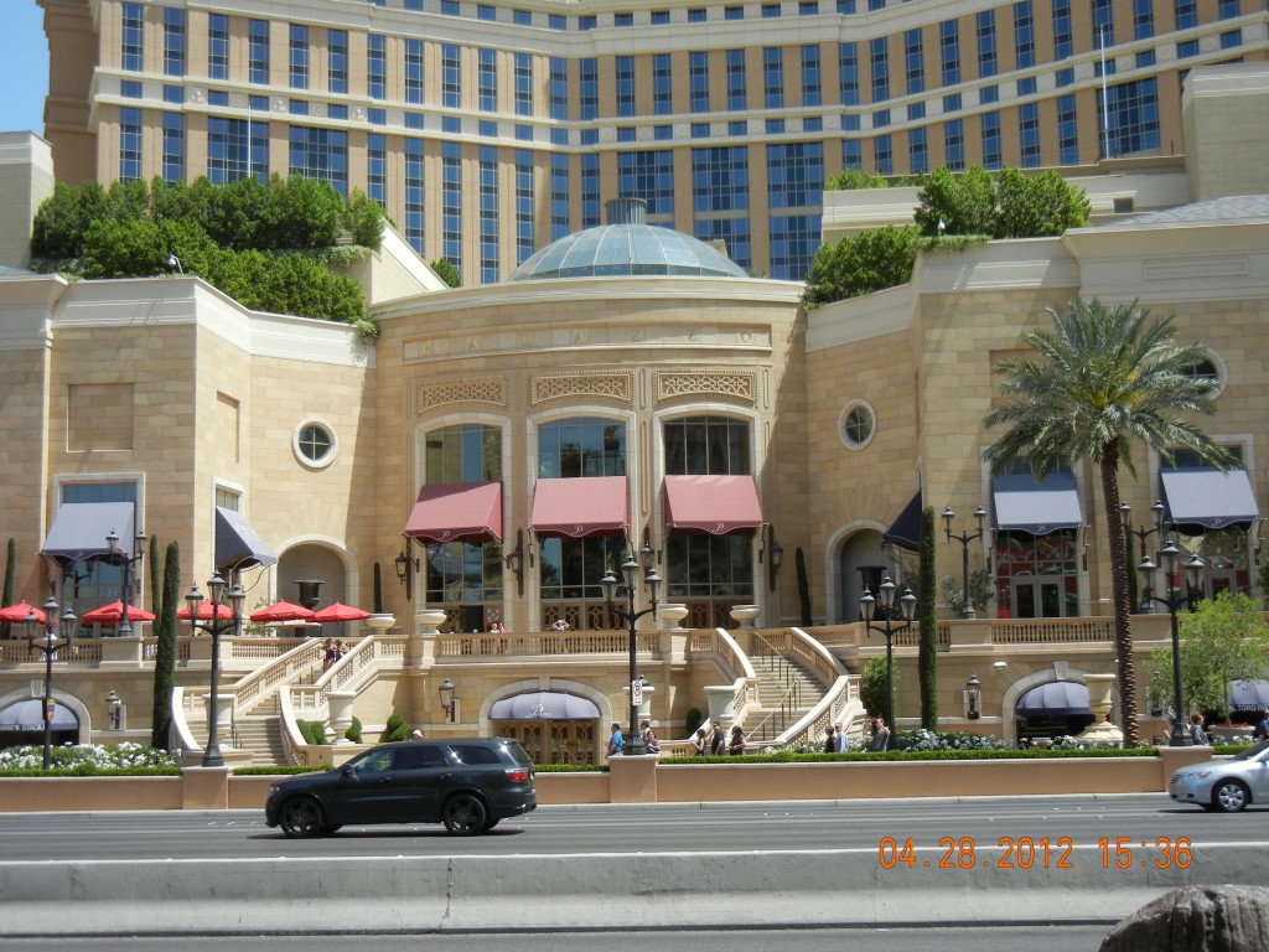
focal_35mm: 45
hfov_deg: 42.1
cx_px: 634
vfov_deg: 32.2
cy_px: 476
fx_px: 1650
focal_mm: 8.1
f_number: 3.8
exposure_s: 1/926
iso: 160
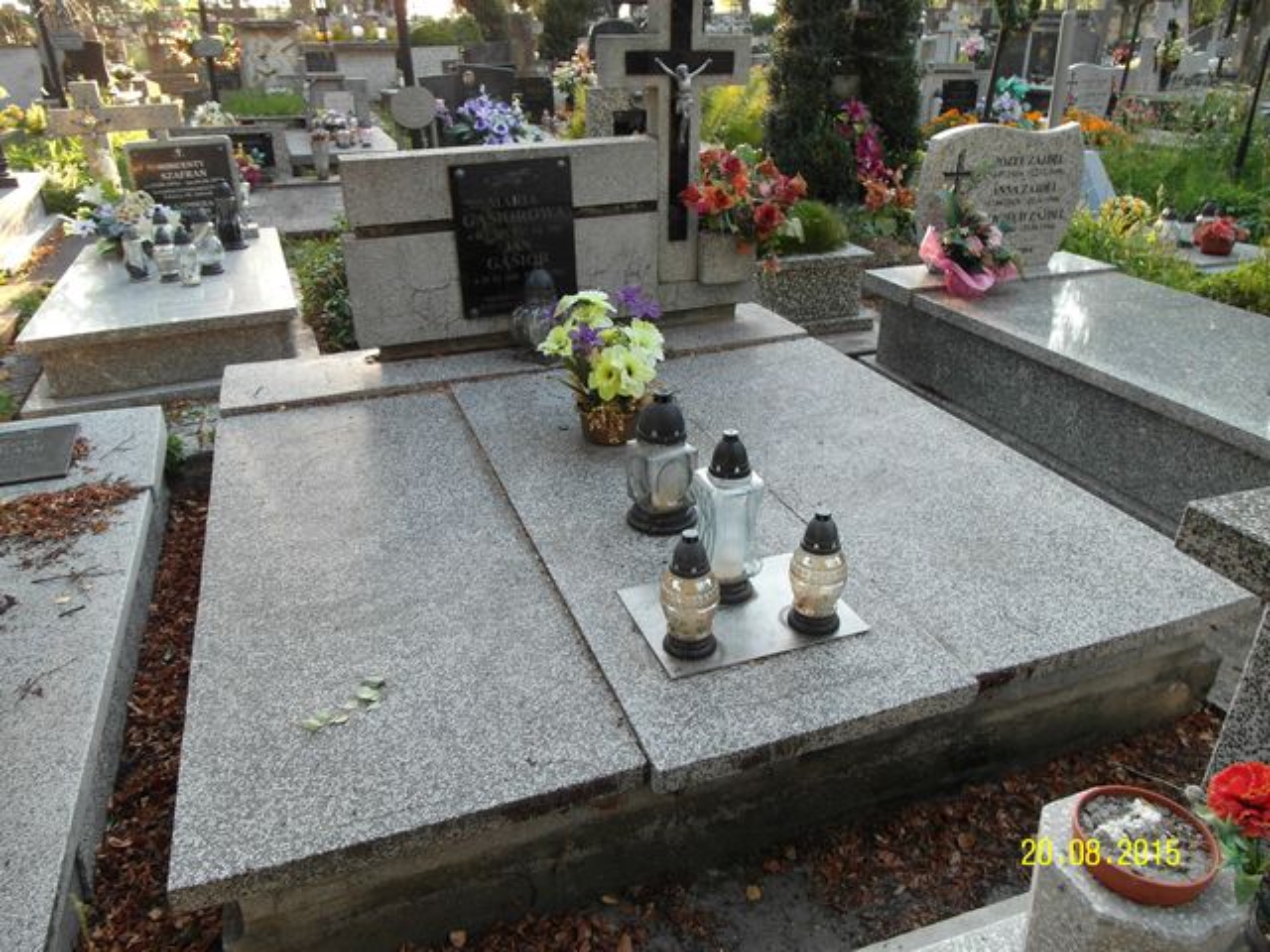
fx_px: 881
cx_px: 635
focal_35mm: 24
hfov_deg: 71.6
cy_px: 476
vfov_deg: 56.8
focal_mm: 5.2
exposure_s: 1/60
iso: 100
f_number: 3.1
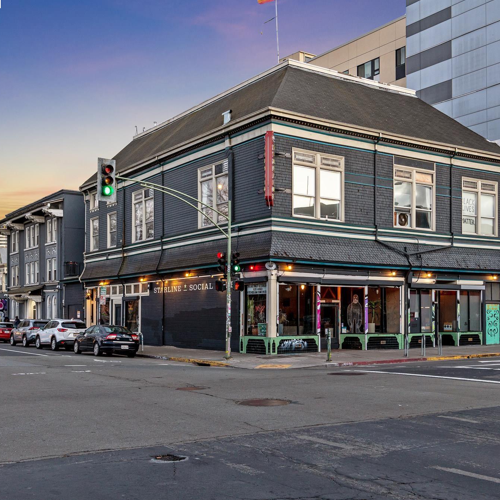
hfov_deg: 38.2
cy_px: 247
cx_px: 292
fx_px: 719
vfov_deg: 38.3
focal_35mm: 44
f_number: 11
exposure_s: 1/20
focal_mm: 34
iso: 400
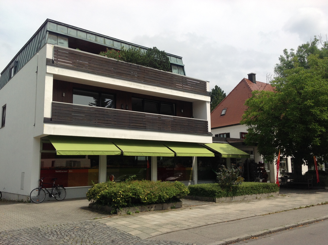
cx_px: 164
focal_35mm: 35
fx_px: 331
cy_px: 122
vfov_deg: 40.6
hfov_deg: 52.7
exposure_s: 1/2747
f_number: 2.4
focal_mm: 4.28
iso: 50
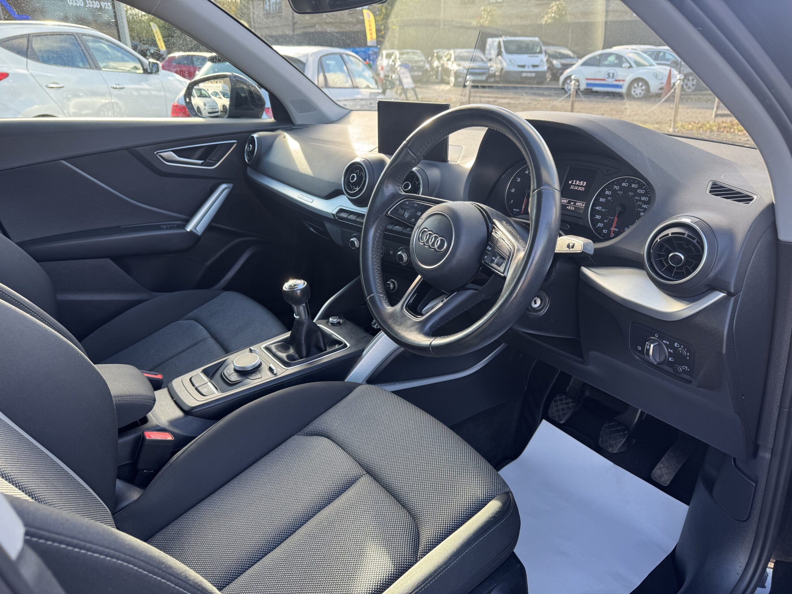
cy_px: 297
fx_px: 549
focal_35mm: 24
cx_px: 396
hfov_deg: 71.6
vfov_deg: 56.8
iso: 80
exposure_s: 1/142
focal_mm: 6.76
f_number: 1.78
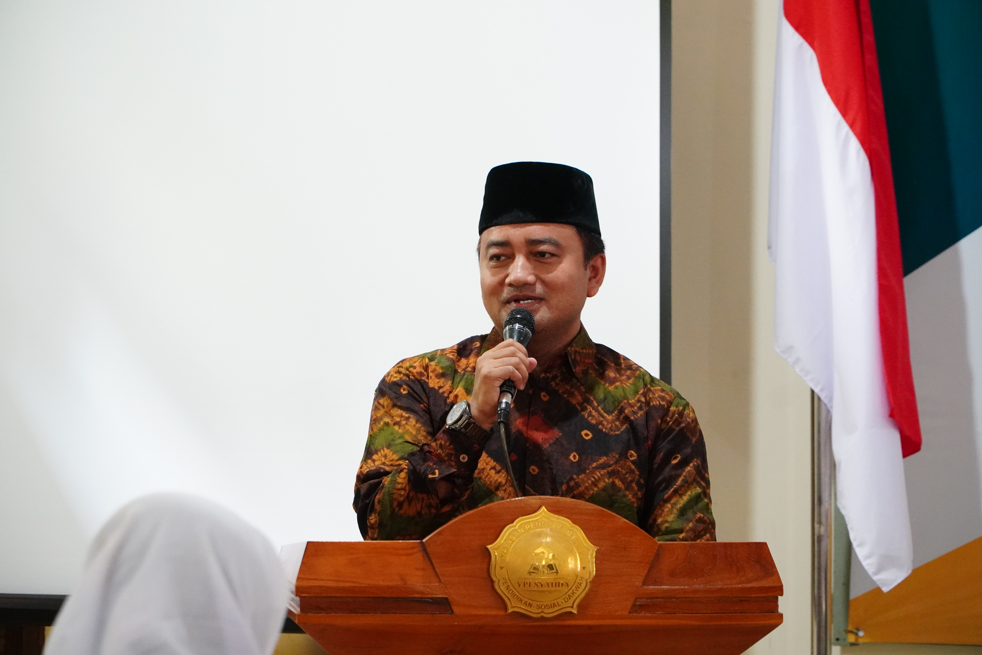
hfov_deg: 13.0
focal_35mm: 158
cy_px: 328
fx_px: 4296
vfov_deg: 8.7
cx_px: 491
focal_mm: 105
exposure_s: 1/80
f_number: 5
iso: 4000
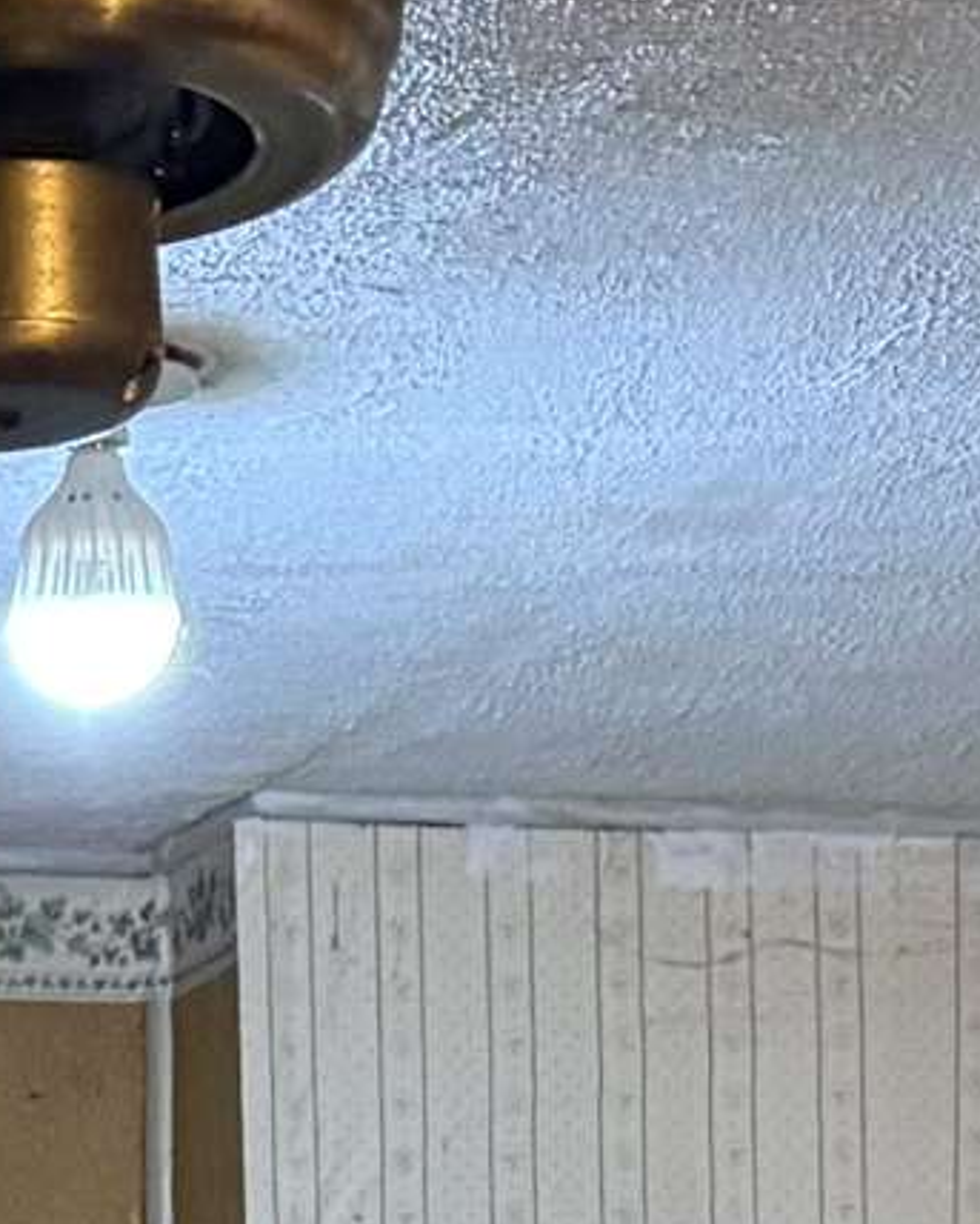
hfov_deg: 9.1
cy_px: 2677
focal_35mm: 168
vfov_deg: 10.3
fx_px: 6084
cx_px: -266
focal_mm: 6.76
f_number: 1.78
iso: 800
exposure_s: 1/60
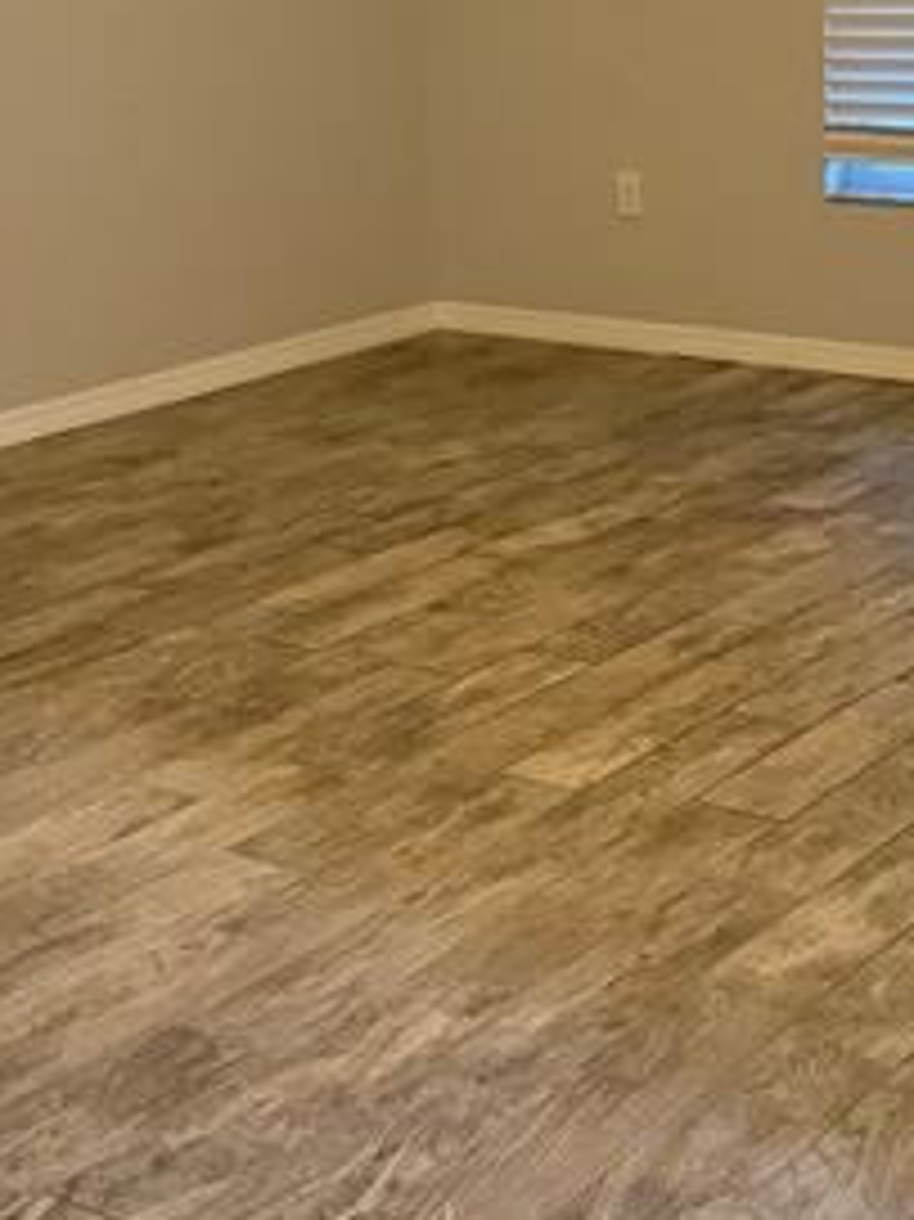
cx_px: 680
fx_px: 2396
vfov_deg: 28.0
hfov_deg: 21.4
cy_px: 266
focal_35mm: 68
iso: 640
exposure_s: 1/60
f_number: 1.78
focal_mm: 6.76
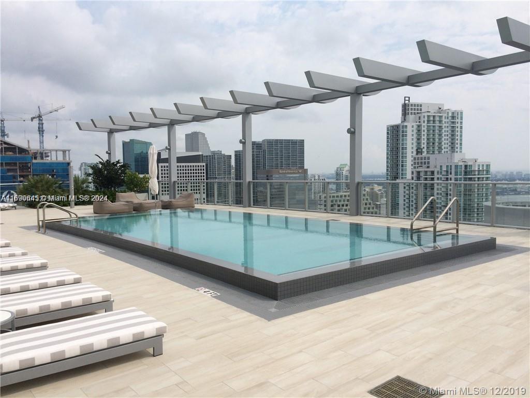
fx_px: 444
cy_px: 199
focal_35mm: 29
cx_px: 265
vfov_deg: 48.2
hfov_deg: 61.7
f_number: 2.2
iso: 32
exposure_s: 1/3731
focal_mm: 4.15
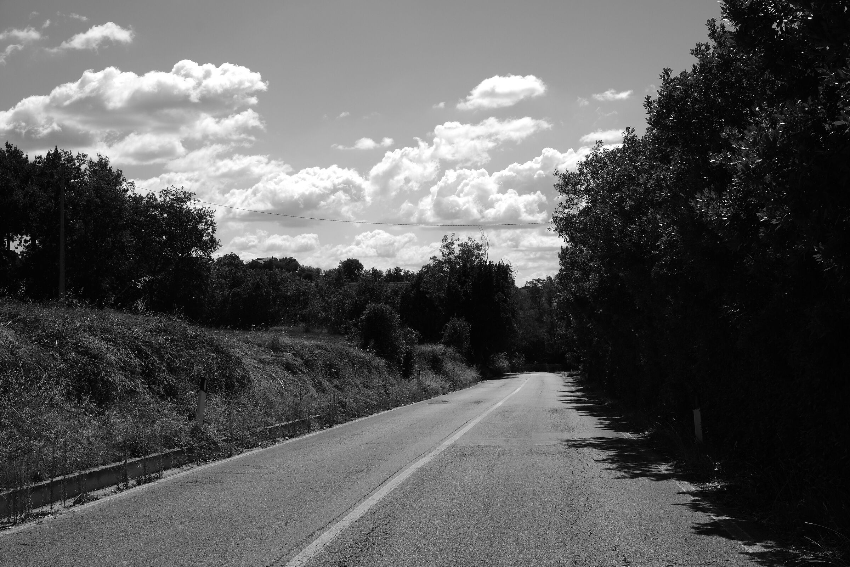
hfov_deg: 47.4
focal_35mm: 41
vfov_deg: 32.6
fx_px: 968
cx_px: 425
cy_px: 284
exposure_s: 1/125
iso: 100
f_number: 16
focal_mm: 27
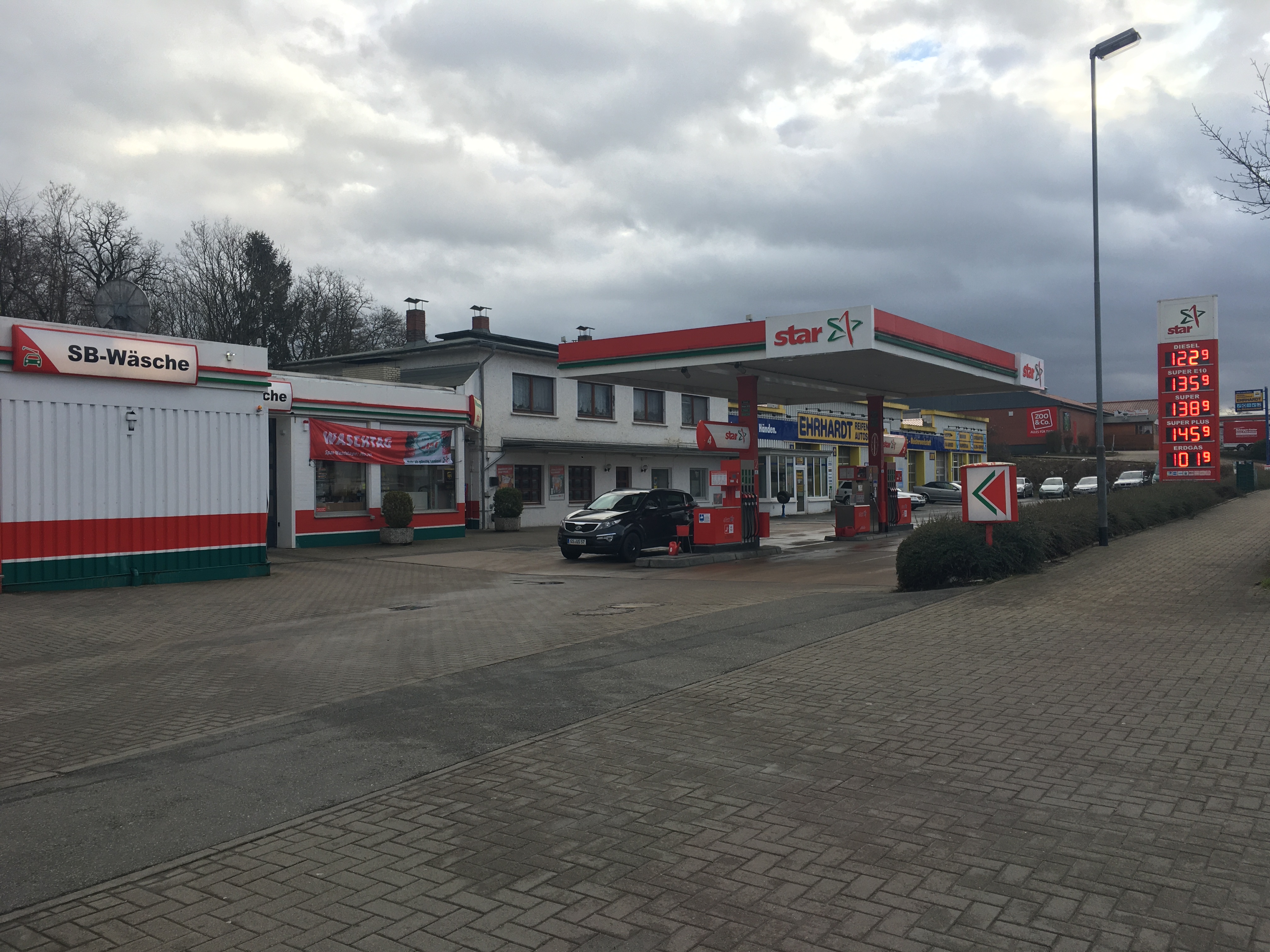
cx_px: 635
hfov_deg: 61.7
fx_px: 1064
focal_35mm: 29
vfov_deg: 48.2
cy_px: 476
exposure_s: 1/693
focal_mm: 4.15
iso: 25
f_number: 2.2
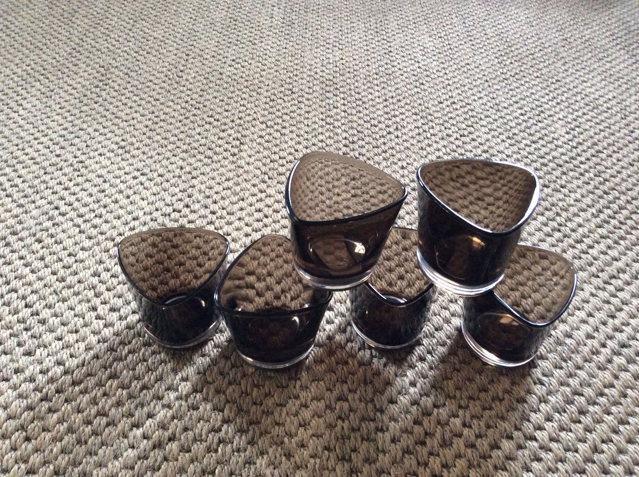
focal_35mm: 32
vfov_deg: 44.1
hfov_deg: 56.9
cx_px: 320
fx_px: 590
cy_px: 238
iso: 250
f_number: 2.4
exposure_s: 1/25
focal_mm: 3.3
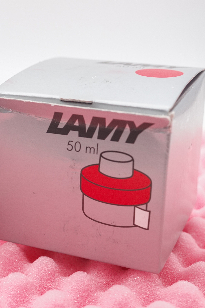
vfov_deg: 29.7
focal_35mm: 68
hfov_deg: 19.3
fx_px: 581
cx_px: -10
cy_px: 155
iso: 800
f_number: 5
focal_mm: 30
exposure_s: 1/250
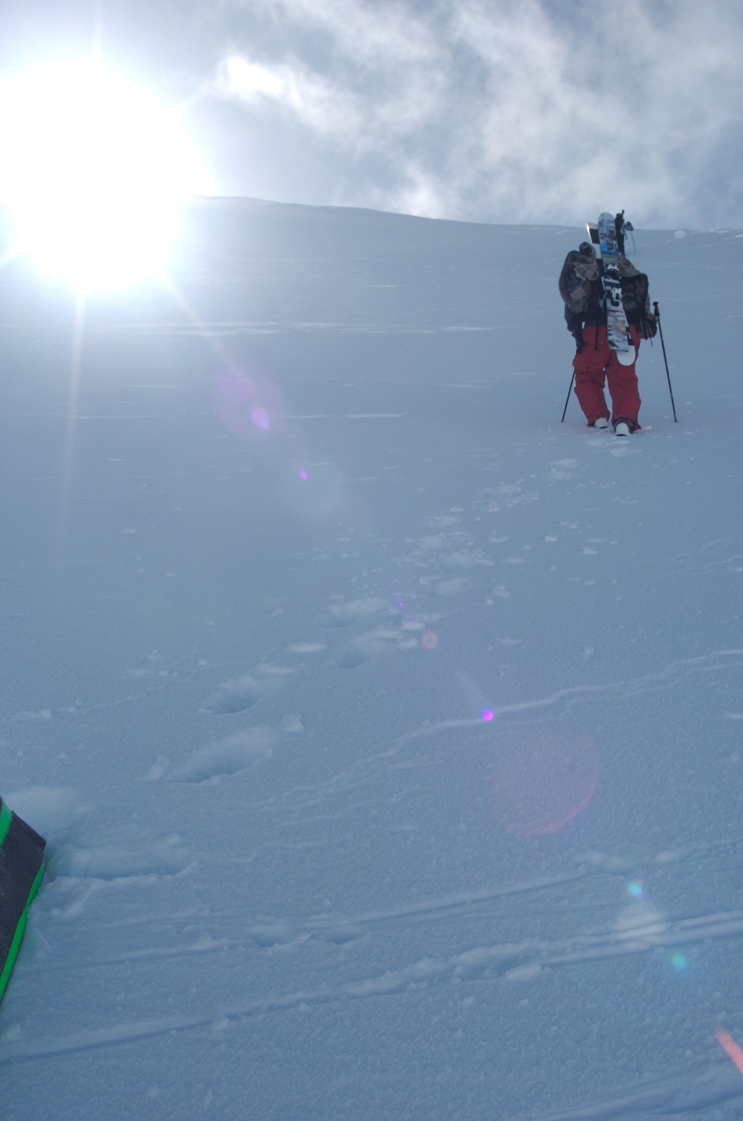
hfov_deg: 41.5
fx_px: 980
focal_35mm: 32
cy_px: 560
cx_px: 372
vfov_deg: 59.6
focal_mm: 21
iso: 200
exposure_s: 1/1000
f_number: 8
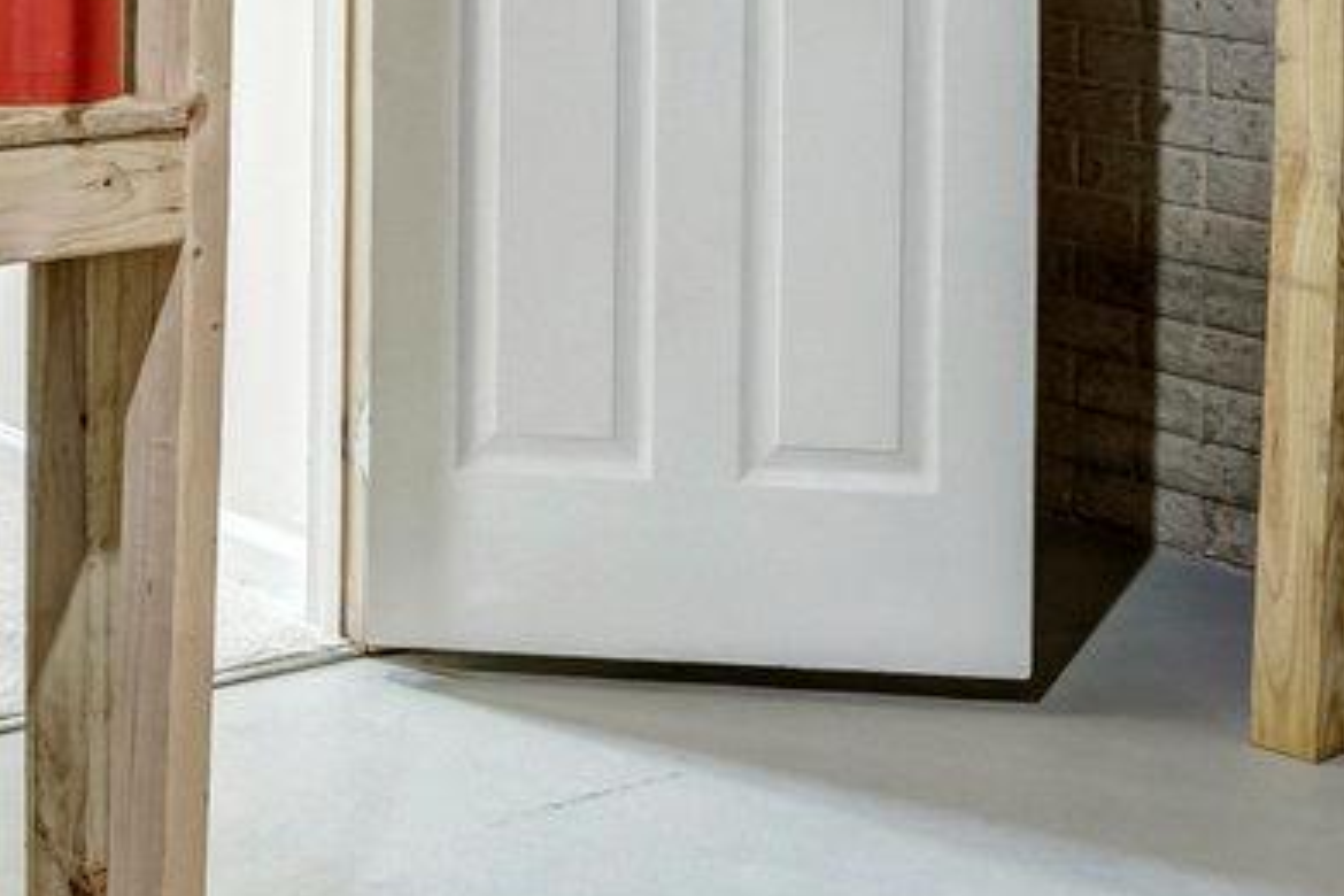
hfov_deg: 24.2
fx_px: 3136
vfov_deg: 15.3
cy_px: -355
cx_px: 713
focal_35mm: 84
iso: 1250
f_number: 8
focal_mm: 16
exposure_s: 1/4
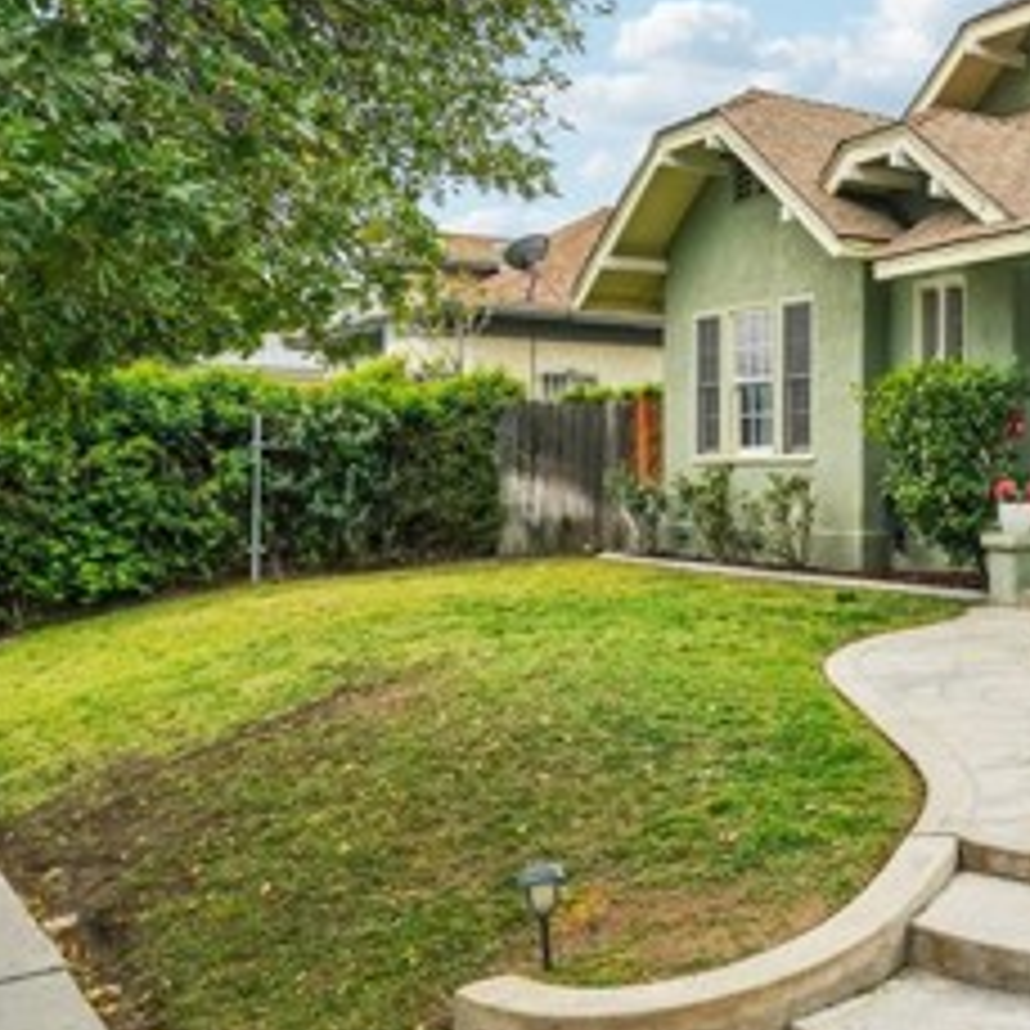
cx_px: 1124
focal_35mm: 38
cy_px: 477
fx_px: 1279
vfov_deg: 43.8
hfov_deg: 37.1
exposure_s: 1/60
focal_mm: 16
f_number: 7.1
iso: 100
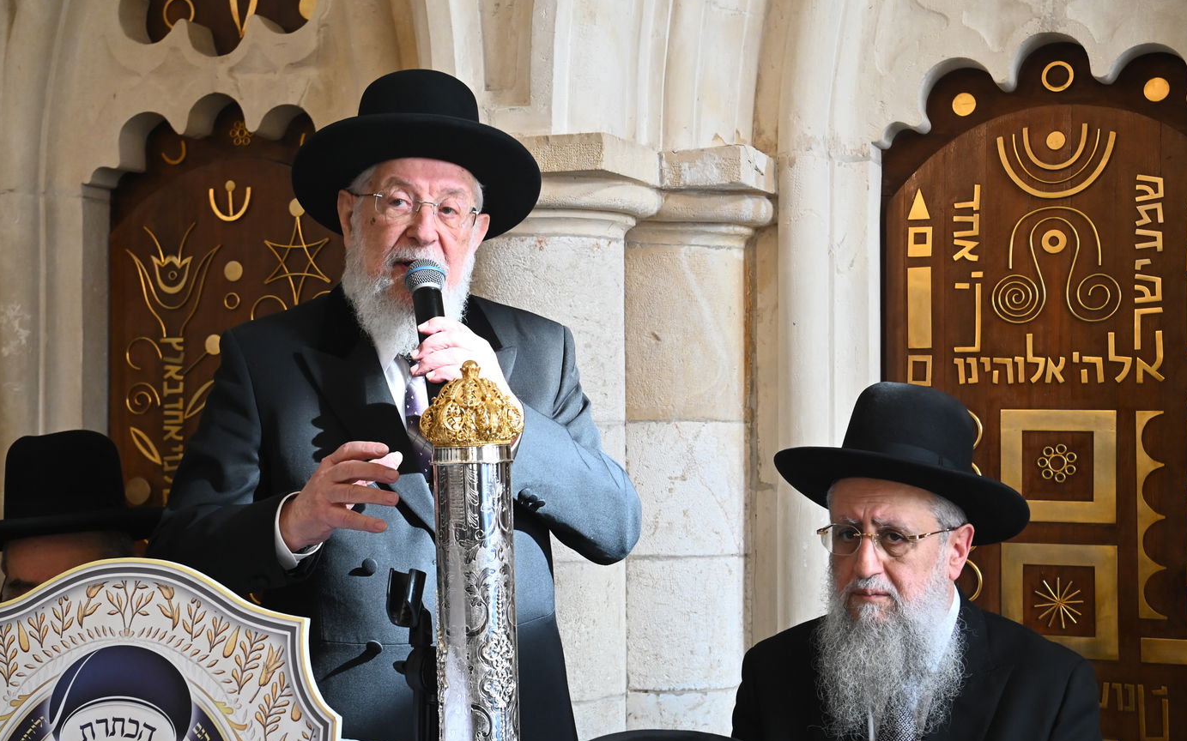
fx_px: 2167
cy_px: 397
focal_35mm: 67
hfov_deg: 30.6
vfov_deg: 19.4
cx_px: 597
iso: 2500
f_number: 9
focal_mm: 65
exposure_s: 1/160
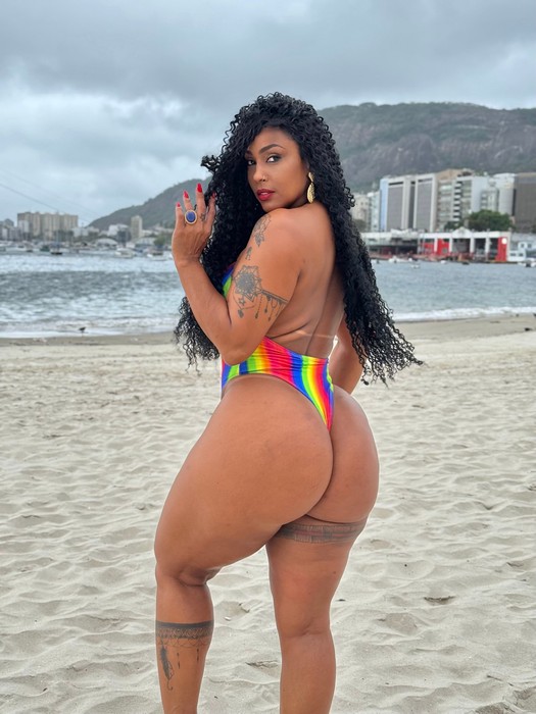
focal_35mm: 48
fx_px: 991
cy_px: 357
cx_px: 268
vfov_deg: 39.7
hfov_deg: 30.3
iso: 64
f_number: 1.78
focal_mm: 6.76
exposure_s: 1/627
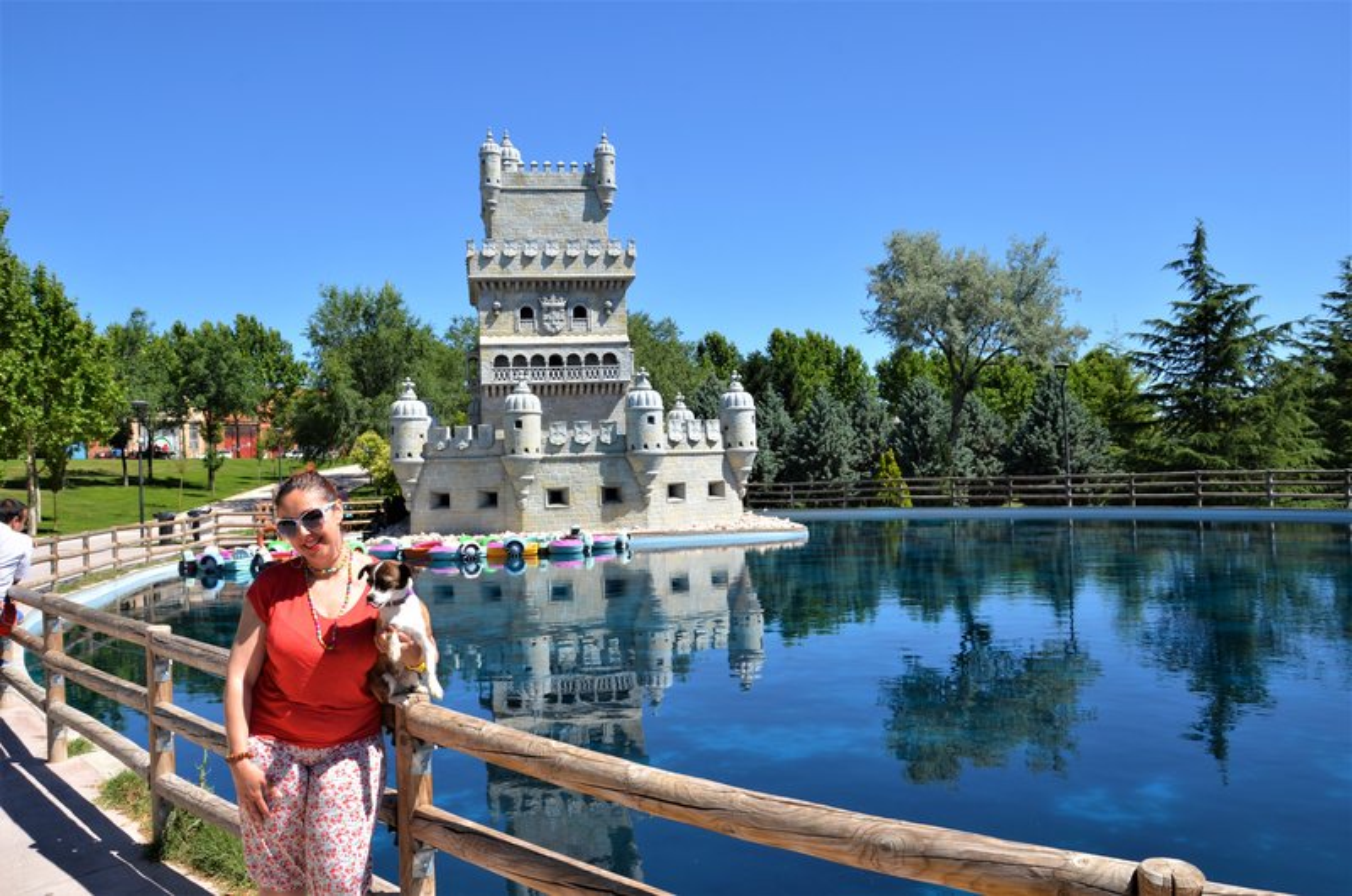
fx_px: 1012
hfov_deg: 67.5
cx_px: 676
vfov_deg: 47.7
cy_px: 448
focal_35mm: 27
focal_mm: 18
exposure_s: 1/400
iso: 320
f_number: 10
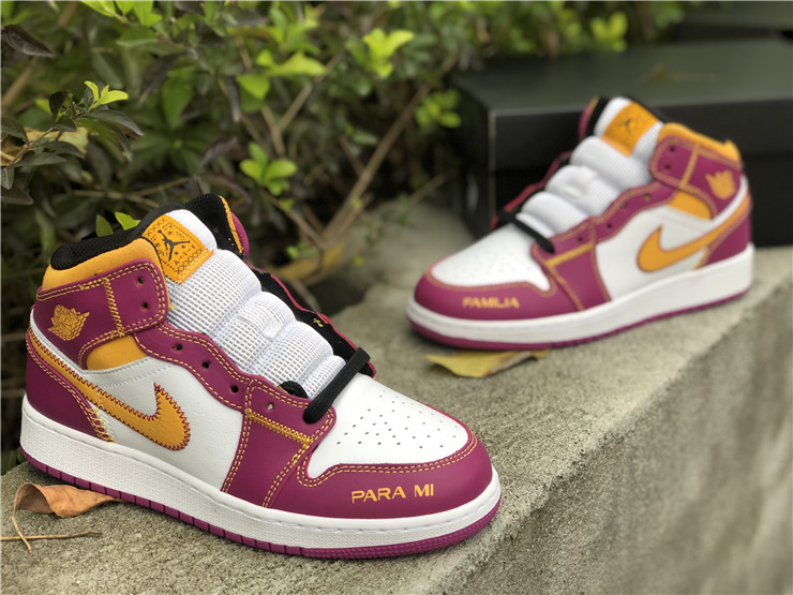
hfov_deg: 36.8
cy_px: 298
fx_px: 1191
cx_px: 396
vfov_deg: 28.0
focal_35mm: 52
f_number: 2.4
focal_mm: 6
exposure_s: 1/60
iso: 25
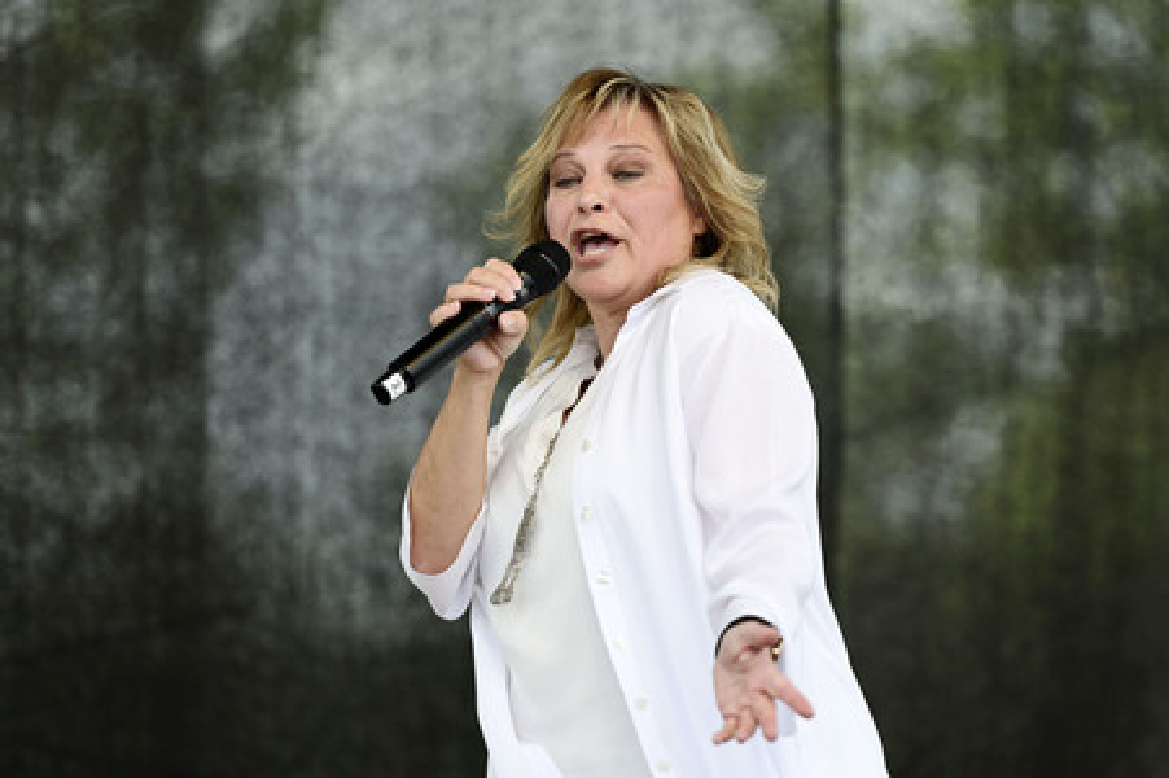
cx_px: 584
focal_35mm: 190
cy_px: 389
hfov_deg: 10.8
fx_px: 6165
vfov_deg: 7.2
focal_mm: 190
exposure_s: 1/400
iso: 100
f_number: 2.8
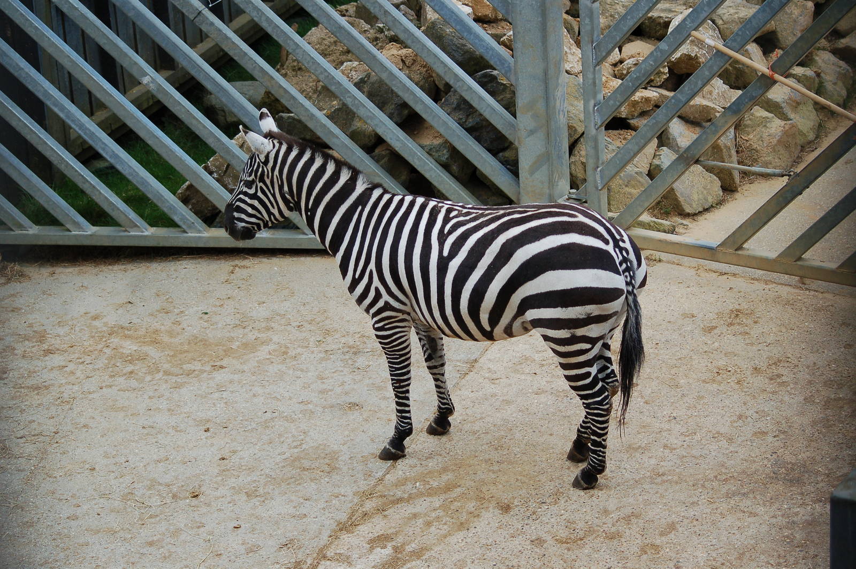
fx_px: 2495
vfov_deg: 13.0
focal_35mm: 105
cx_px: 428
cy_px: 284
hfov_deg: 19.5
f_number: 4
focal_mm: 70
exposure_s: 1/1000
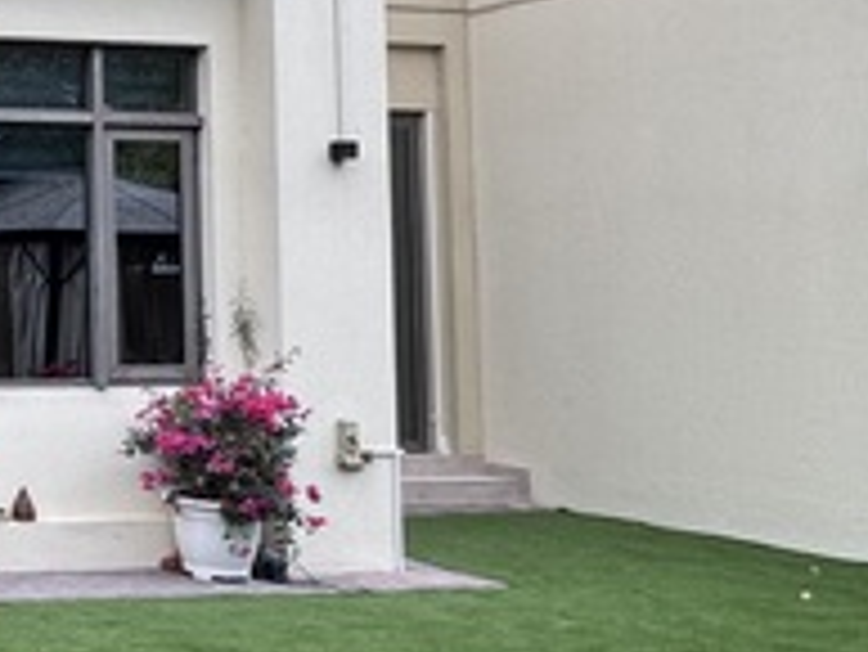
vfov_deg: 25.1
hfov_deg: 24.3
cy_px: 202
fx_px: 1455
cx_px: -499
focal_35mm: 58
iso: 40
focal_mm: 2.22
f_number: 2.2
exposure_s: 1/235
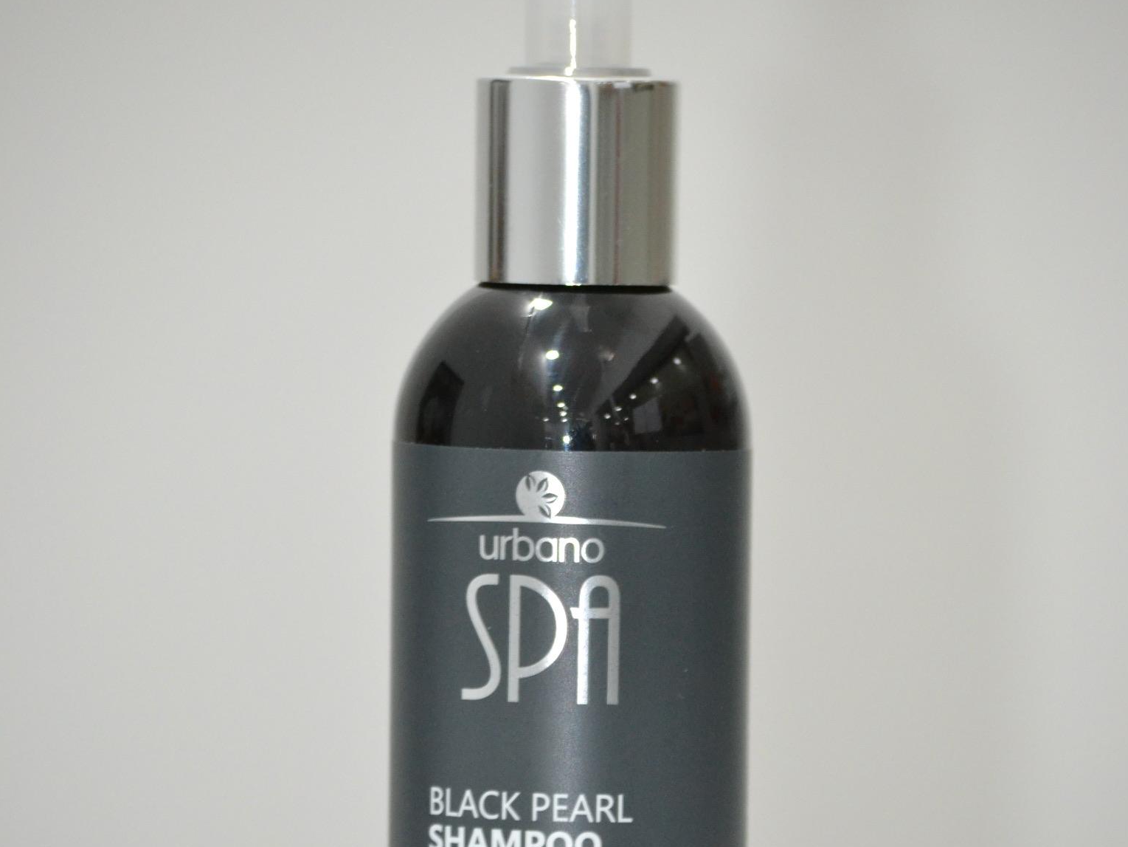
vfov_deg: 6.2
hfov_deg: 8.3
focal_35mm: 239
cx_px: 564
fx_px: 7789
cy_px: 595
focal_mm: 110
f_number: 5
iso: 1600
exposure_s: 1/100
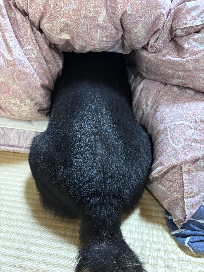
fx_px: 204
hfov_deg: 53.1
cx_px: 102
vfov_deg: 67.3
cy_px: 136
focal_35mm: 26
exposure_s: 1/40
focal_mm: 5.96
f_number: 1.6
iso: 640
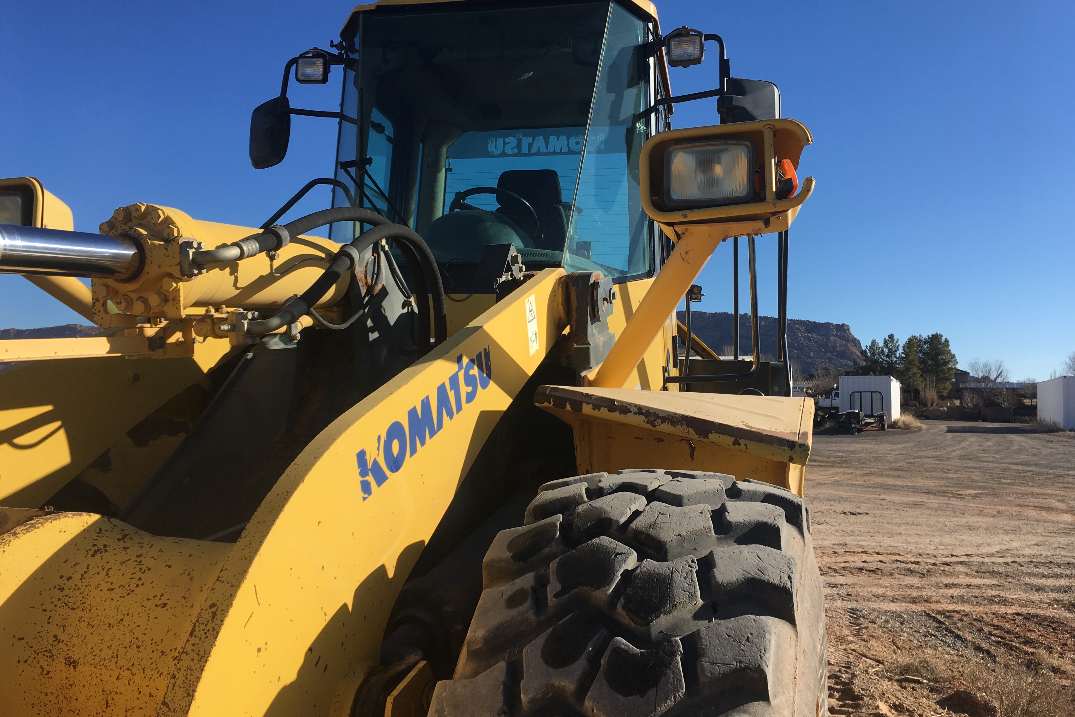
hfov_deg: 60.3
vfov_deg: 42.3
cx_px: 526
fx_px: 926
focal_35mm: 31
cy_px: 345
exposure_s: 1/1832
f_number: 2.2
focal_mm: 4.15
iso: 25
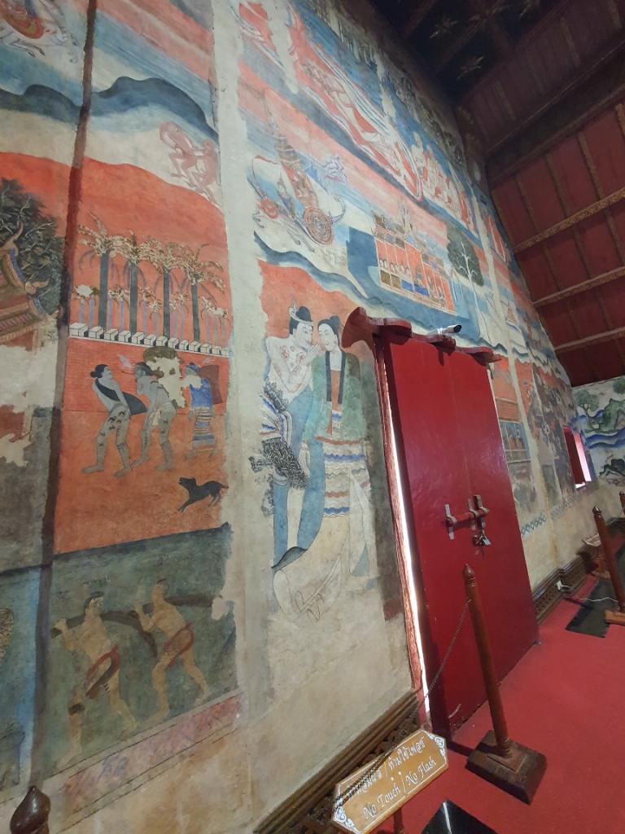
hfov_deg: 89.9
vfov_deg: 106.2
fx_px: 313
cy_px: 417
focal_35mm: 13
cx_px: 312
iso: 640
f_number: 2.2
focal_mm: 1.8
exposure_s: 1/20
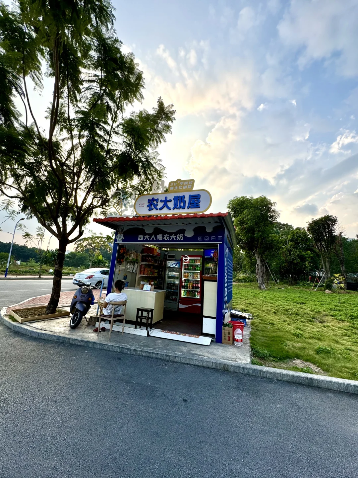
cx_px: 179
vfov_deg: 102.1
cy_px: 239
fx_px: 193
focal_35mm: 14
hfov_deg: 85.7
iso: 40
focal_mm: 2.22
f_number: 2.2
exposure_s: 1/373
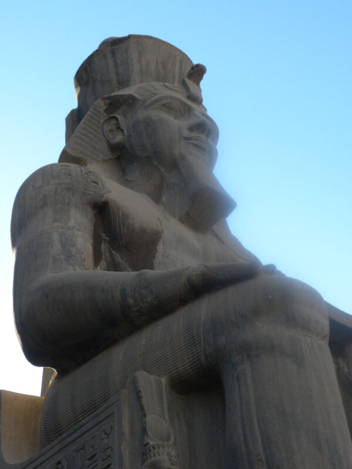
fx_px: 813
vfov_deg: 32.2
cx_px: 176
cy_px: 234
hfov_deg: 24.4
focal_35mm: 60
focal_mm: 10.7
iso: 179
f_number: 4.7
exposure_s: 1/440
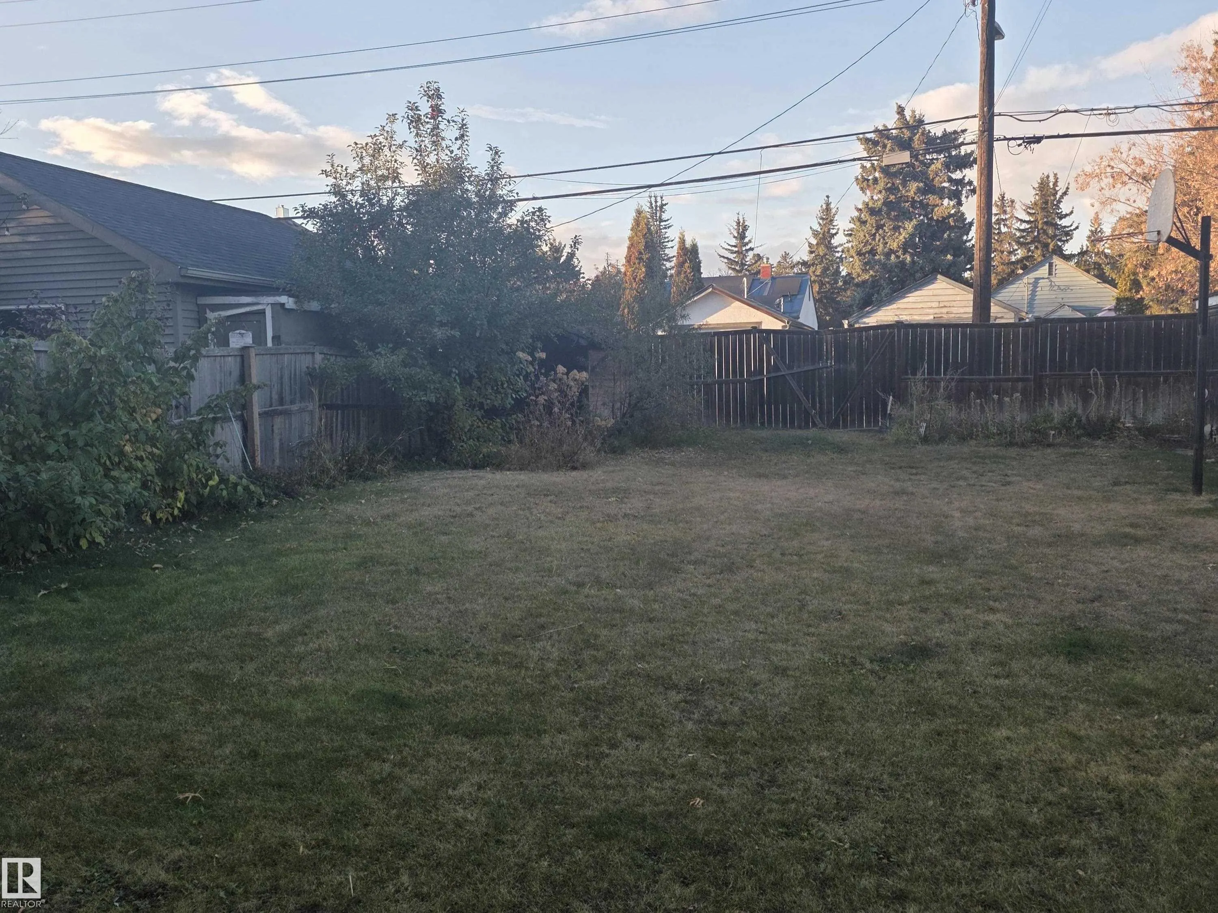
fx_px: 809
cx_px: 609
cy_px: 456
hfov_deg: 73.9
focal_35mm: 23
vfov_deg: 58.9
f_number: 1.7
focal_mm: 6.25
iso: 40
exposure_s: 1/370
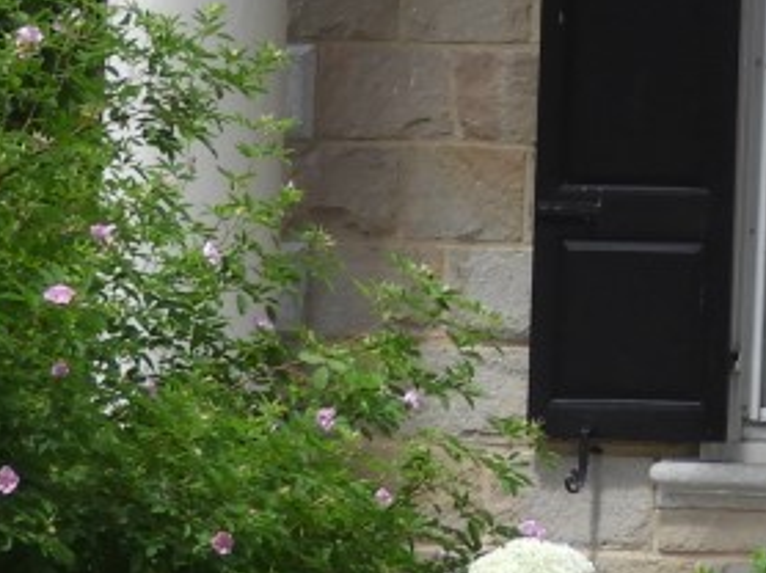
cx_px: 1207
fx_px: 9750
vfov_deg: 3.3
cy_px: -774
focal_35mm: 441
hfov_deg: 4.5
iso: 100
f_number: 4.5
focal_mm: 15.2
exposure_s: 1/200
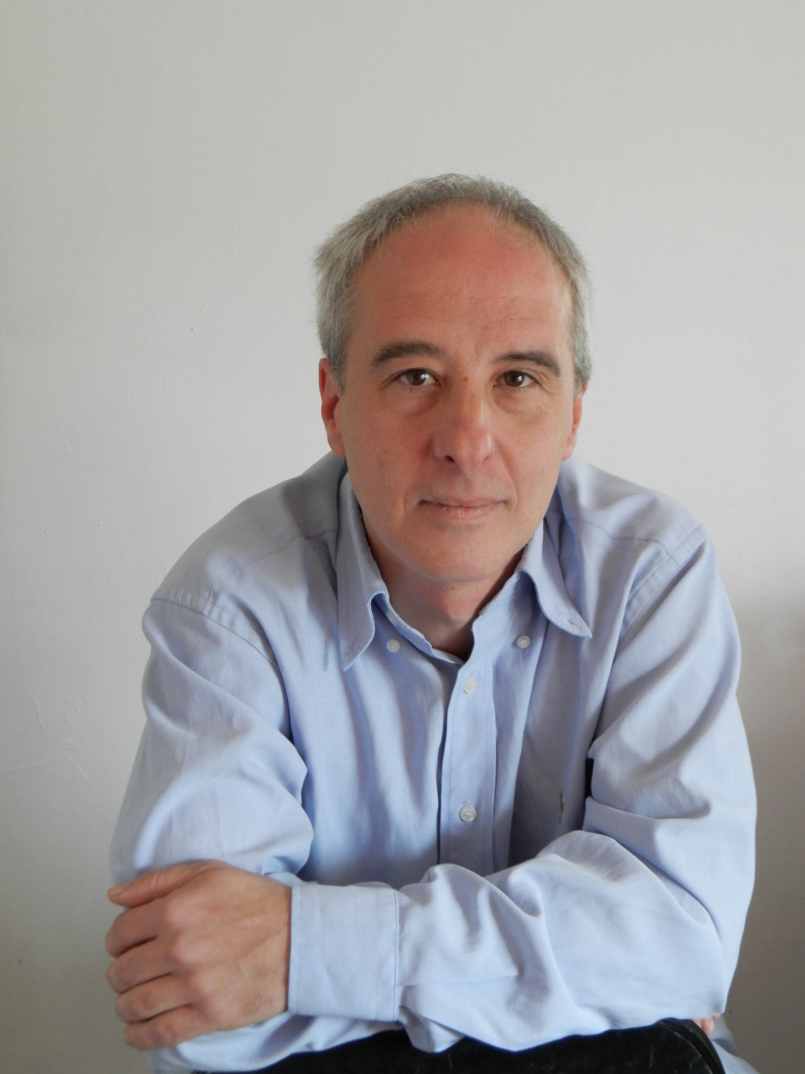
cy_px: 537
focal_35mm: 68
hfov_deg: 21.6
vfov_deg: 28.6
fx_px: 2108
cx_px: 402
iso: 200
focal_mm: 12.2
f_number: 4
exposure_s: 1/8
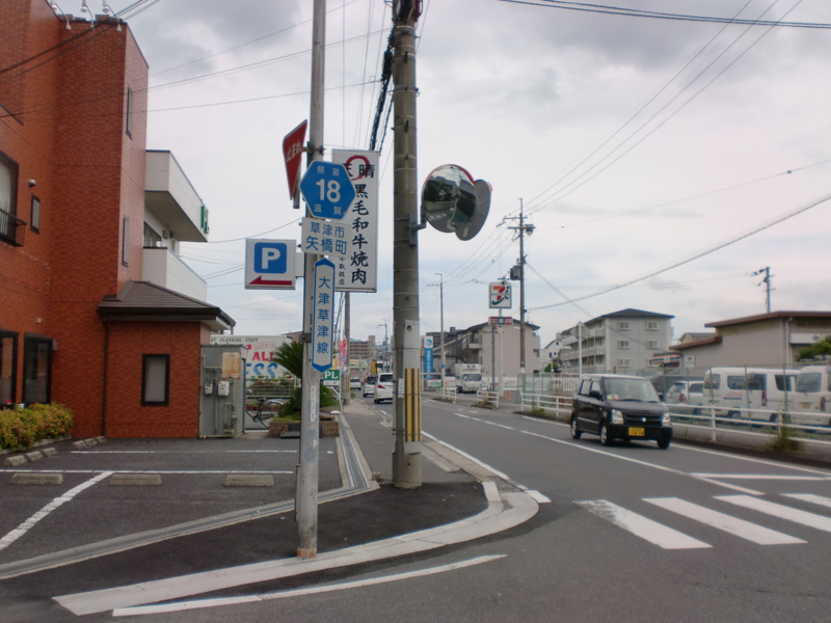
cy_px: 312
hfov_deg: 52.6
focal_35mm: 35
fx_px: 840
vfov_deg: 40.7
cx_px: 416
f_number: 3.1
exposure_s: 1/1000
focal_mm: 6.3
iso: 64
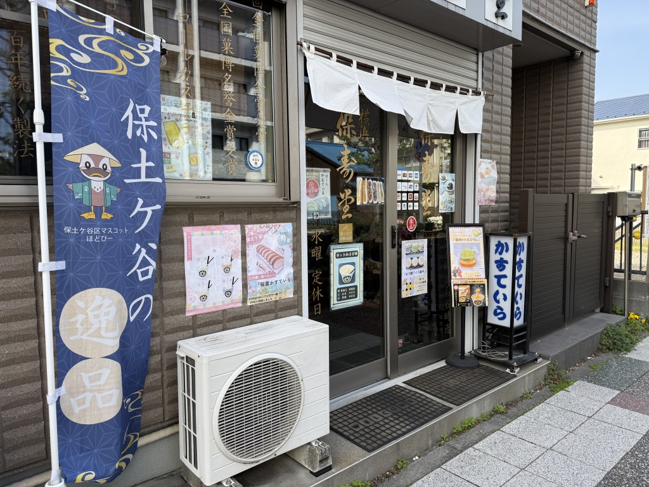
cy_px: 244
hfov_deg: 71.6
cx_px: 324
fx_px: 450
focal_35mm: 24
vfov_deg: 56.8
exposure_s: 1/898
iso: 80
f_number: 1.78
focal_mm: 6.76
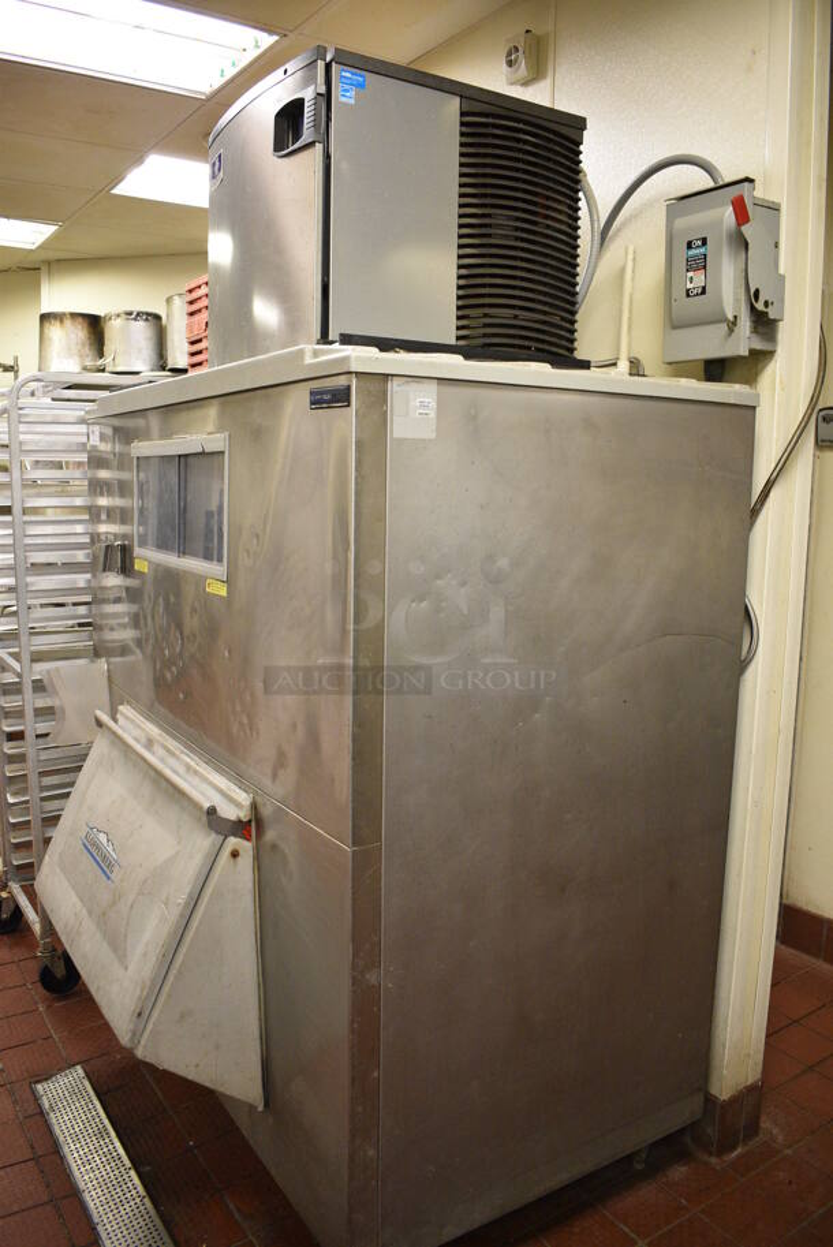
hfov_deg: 48.0
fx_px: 936
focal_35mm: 27
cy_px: 624
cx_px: 416
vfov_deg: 67.3
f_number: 3.5
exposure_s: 1/125
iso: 2000
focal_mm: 18
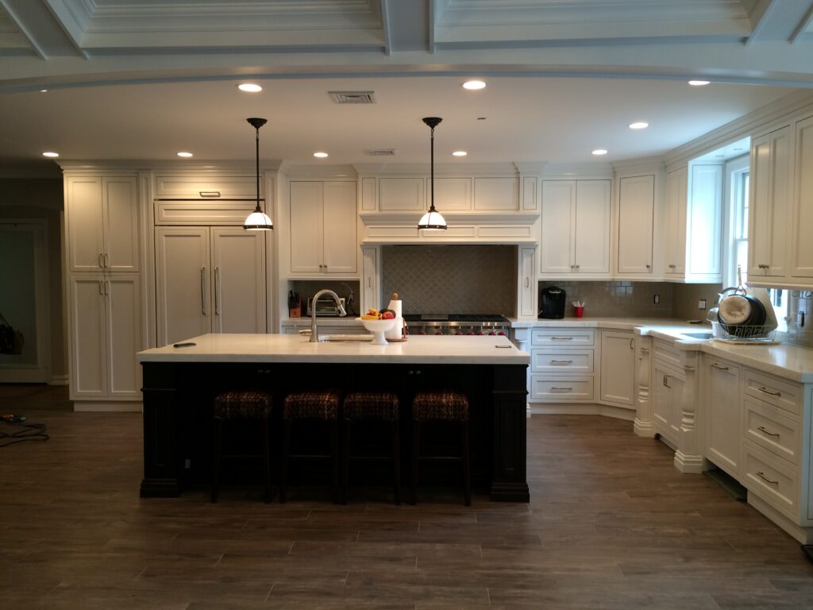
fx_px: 681
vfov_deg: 48.2
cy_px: 305
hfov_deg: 61.7
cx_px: 406
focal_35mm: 29
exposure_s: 1/30
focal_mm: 4.15
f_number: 2.2
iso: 80
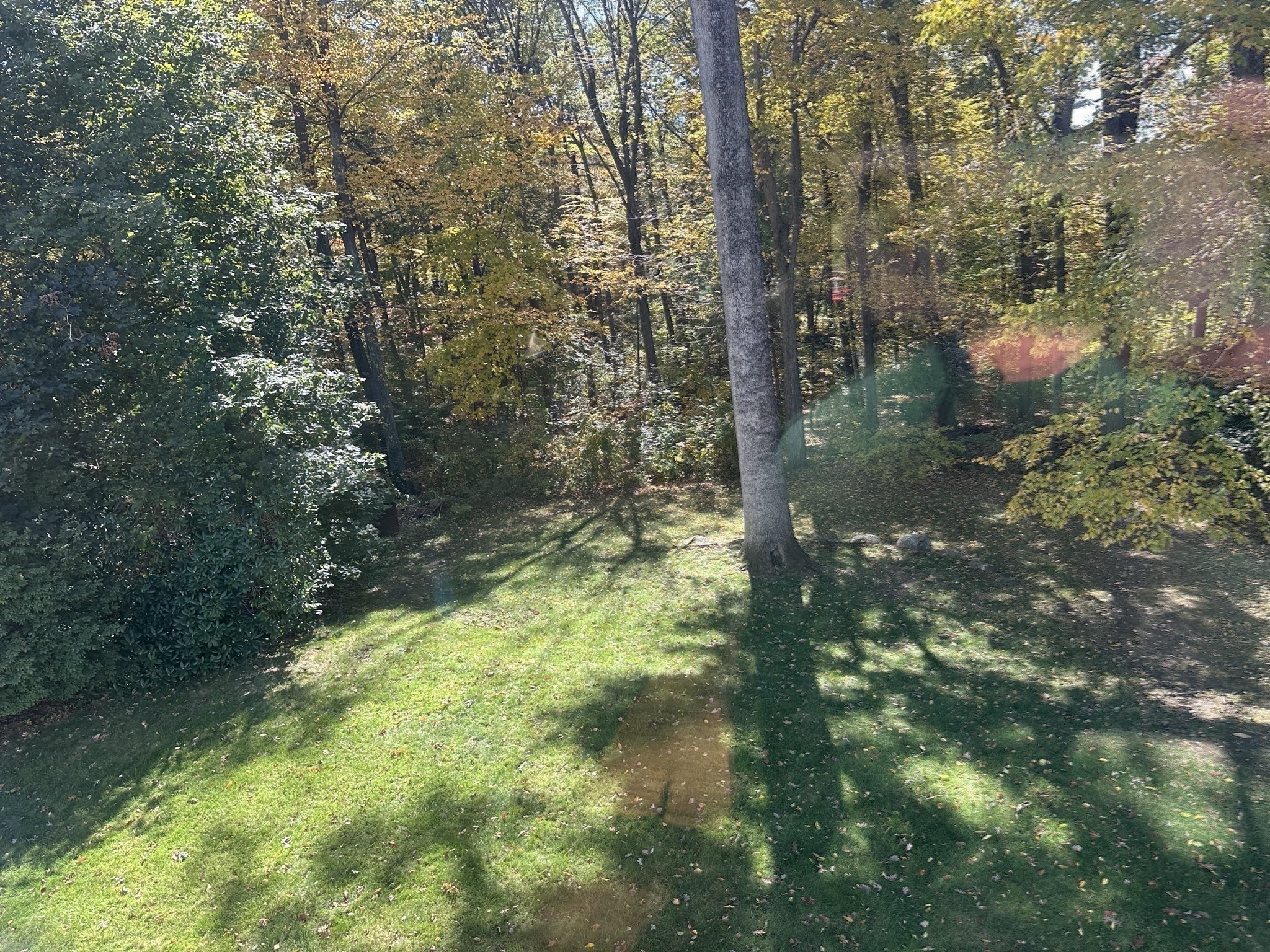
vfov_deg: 56.8
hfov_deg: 71.6
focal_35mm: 24
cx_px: 635
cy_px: 476
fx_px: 881
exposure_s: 1/293
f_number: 1.78
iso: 80
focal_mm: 6.86
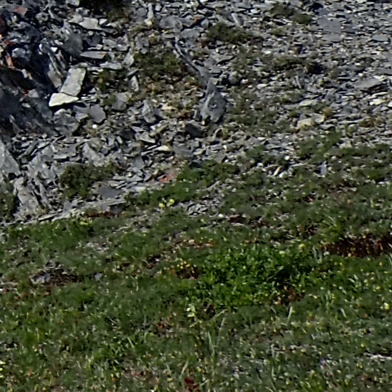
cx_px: -595
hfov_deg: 10.4
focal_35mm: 141
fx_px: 1806
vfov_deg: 12.0
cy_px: -135
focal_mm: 4.5
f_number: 8
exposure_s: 1/250
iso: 100
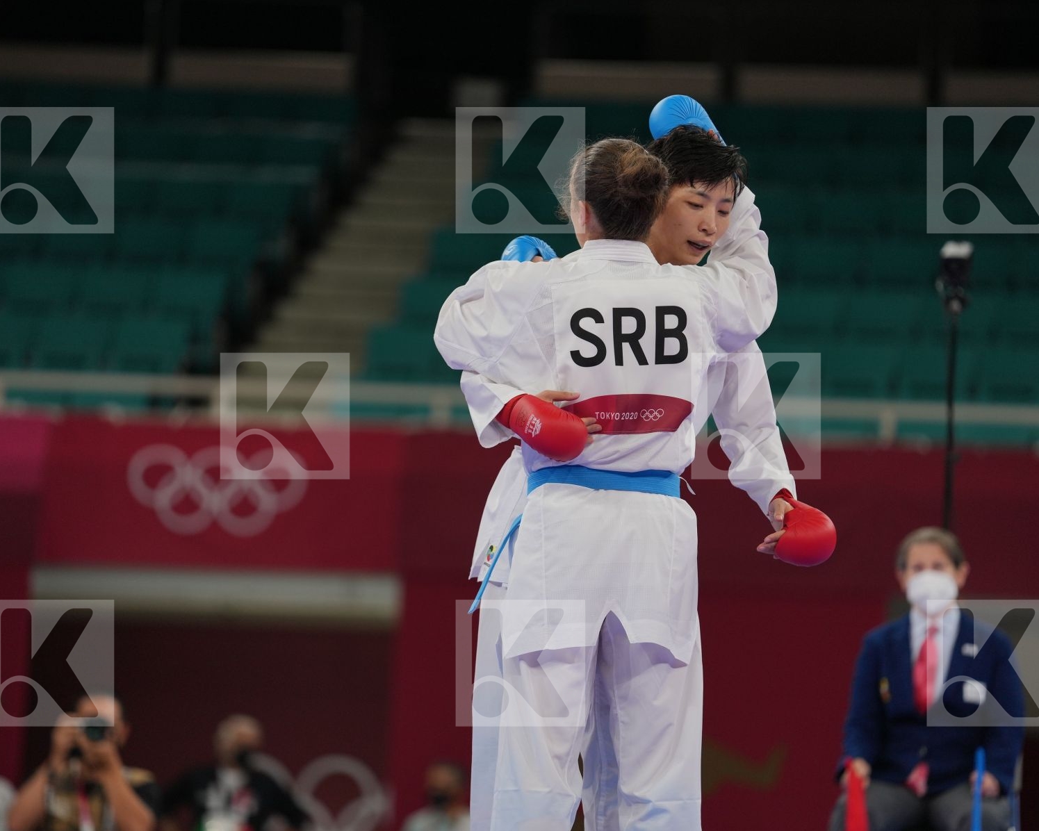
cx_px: 521
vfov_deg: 6.8
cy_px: 416
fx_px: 6950
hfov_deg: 8.6
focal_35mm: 226
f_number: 2.8
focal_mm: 200
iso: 500
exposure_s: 1/1000
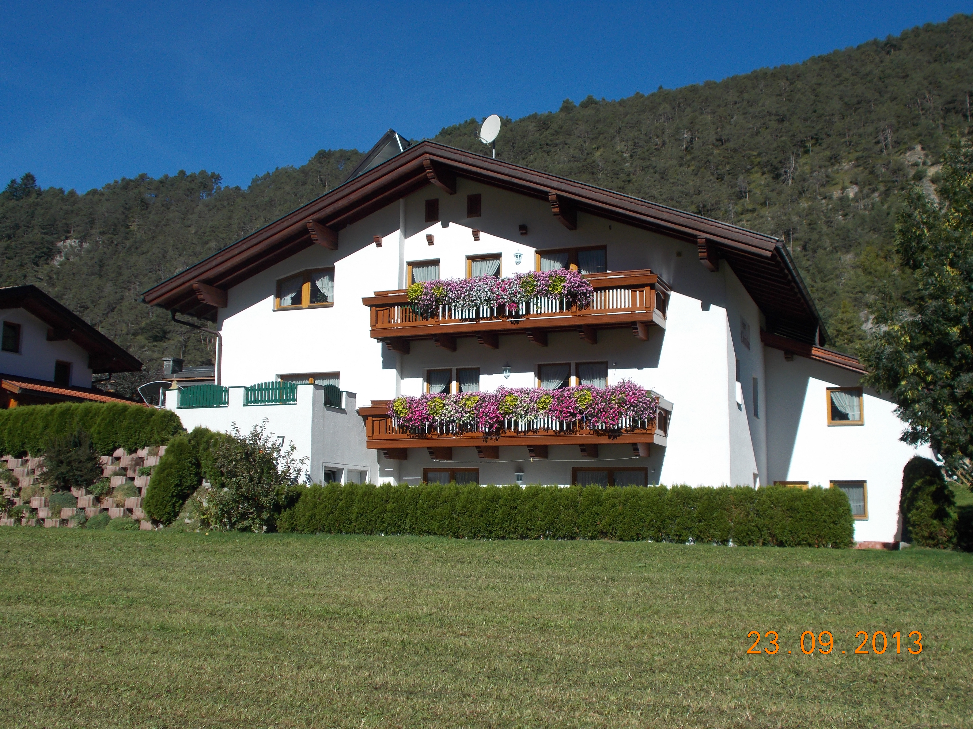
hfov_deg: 47.9
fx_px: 1096
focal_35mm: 39
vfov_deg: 36.8
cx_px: 486
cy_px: 364
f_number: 9.8
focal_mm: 6.9
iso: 80
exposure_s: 1/160
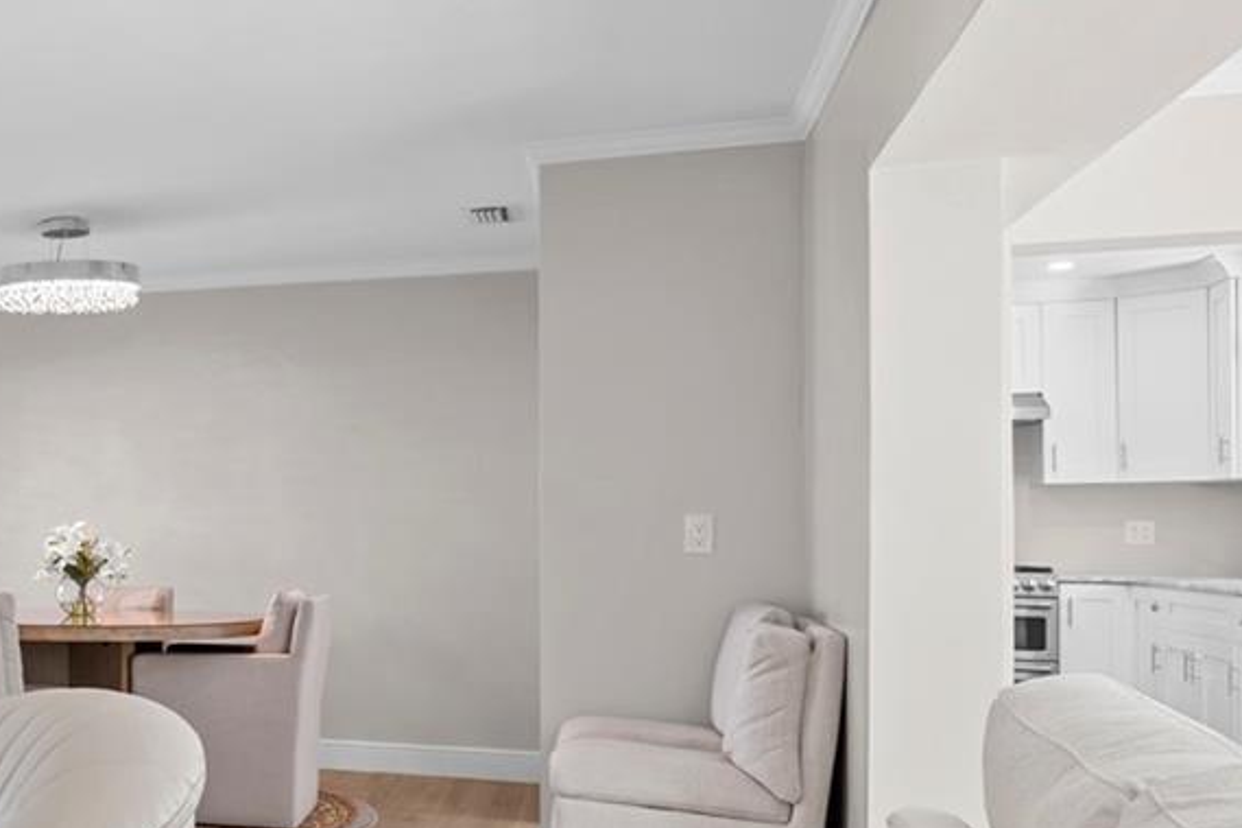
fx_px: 1552
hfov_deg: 36.6
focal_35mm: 45
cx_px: -138
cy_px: 483
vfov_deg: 29.8
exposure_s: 1/1.25
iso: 250
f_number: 9
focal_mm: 16
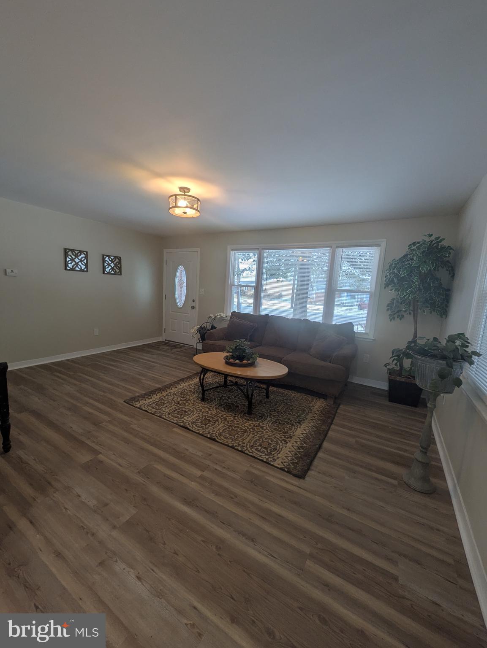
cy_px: 324
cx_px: 244
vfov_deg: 102.0
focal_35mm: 14
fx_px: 262
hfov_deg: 85.7
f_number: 2.2
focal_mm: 1.83
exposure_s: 1/60
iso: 70
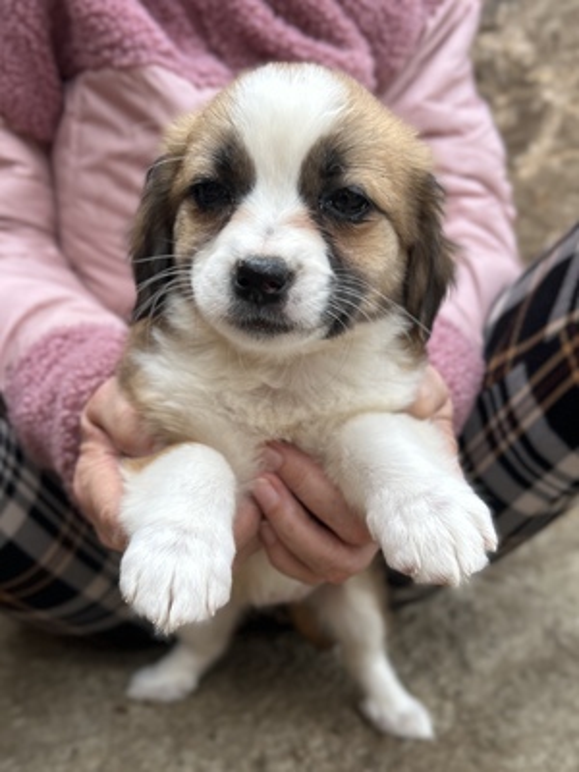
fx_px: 580
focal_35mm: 26
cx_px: 290
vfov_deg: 67.3
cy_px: 386
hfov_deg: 53.1
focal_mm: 5.7
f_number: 1.5
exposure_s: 1/1038
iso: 50
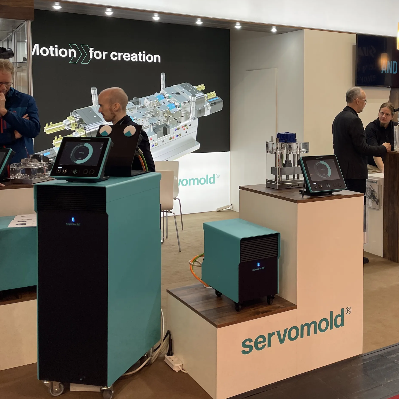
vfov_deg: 39.7
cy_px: 140
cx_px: 307
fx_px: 548
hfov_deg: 38.8
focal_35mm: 42
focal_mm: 4.2
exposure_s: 1/109
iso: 32
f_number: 1.6
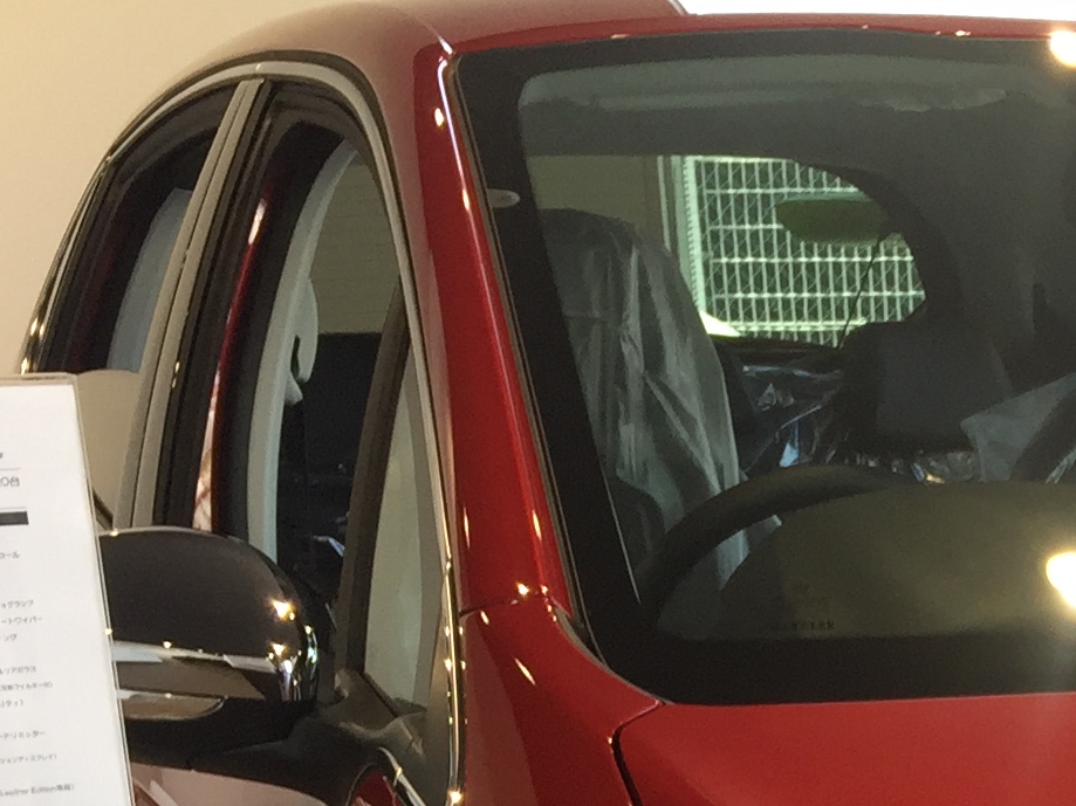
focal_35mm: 103
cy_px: 1372
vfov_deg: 13.2
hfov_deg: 17.6
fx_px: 3201
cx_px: 1472
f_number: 2.2
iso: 40
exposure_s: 1/60
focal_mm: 4.15
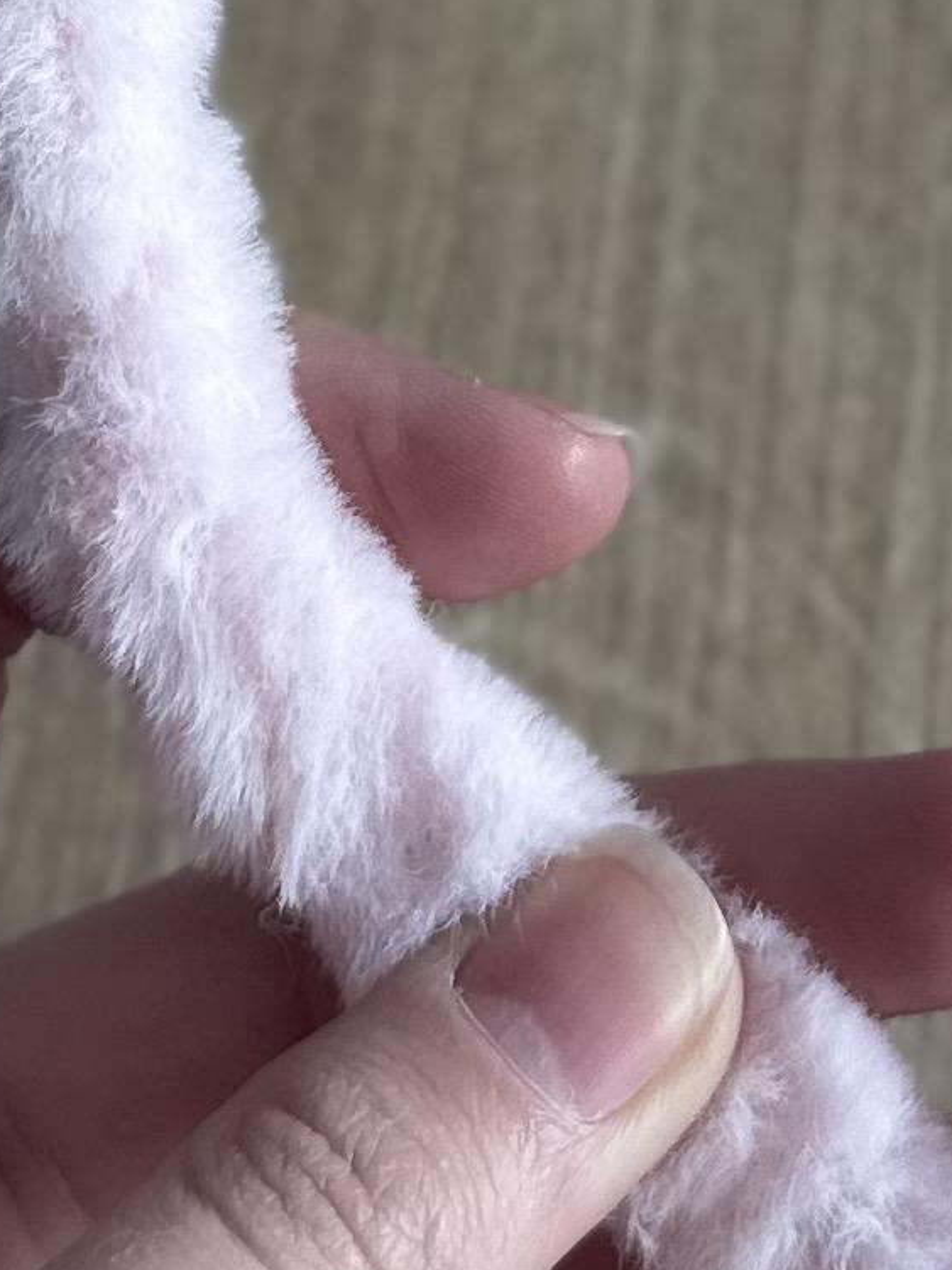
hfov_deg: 12.6
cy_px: -512
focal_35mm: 117
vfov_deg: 15.7
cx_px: 810
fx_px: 4291
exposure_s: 1/220
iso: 64
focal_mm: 6.86
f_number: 1.78
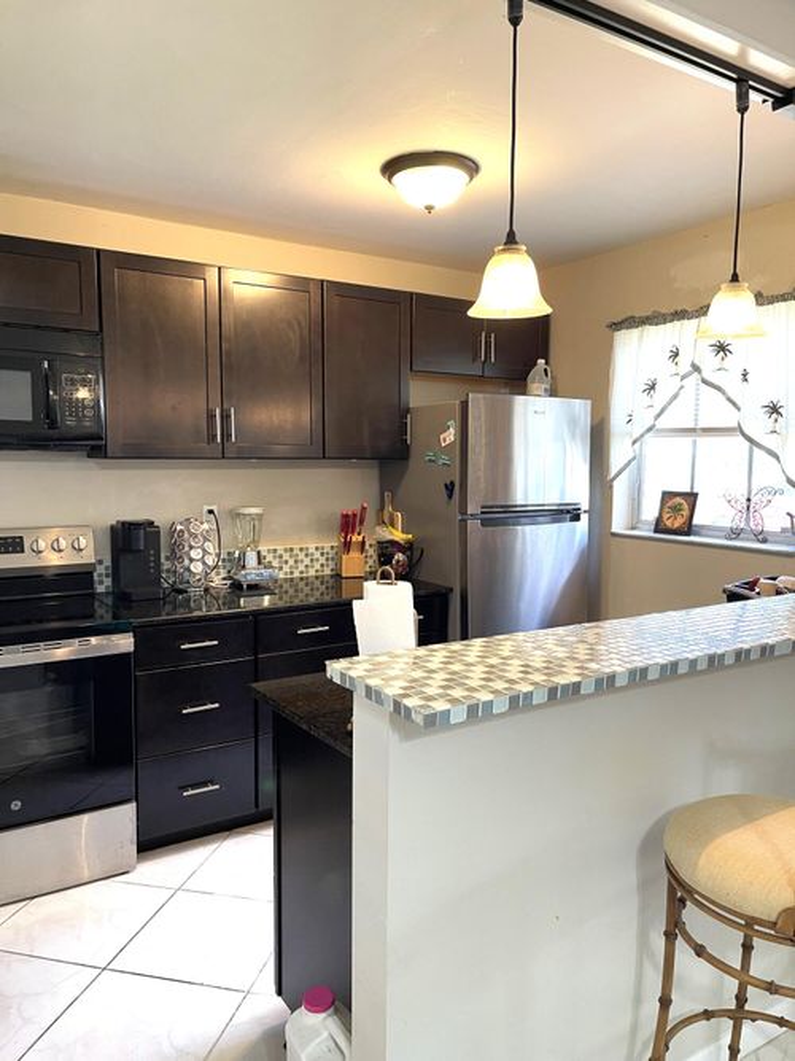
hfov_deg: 54.9
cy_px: 530
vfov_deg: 69.4
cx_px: 398
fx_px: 766
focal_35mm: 25
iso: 100
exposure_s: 1/60
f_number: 1.6
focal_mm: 5.1
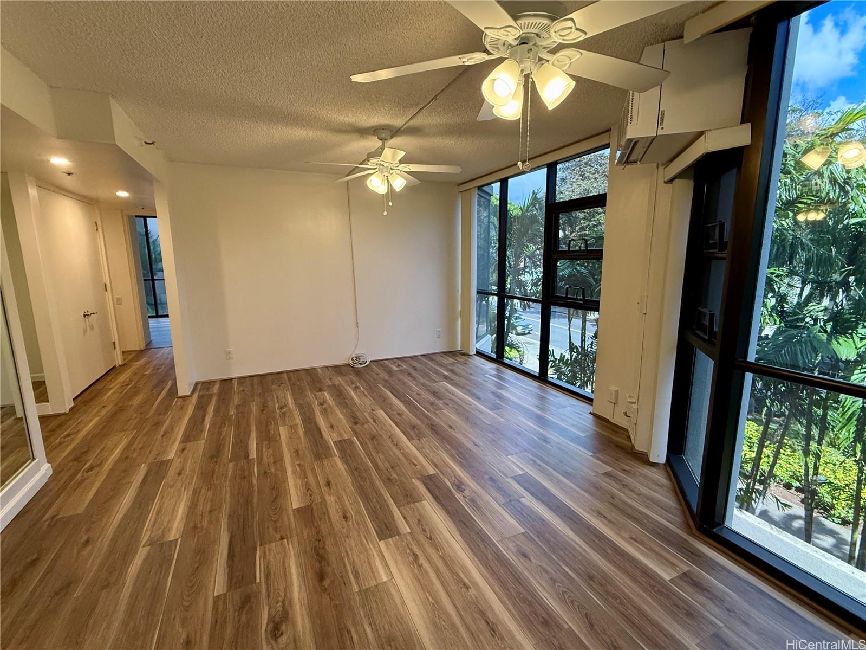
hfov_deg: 102.1
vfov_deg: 85.7
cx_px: 433
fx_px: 350
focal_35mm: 14
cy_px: 325
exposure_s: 1/120
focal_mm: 2.22
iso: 250
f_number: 2.2
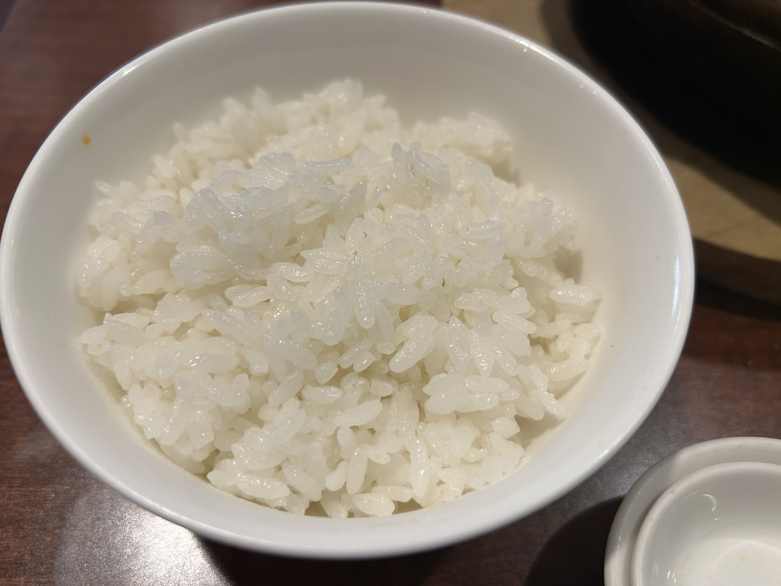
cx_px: 390
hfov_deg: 67.3
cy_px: 293
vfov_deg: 53.1
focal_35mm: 26
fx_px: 587
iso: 125
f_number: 1.5
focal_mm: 5.7
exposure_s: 1/60
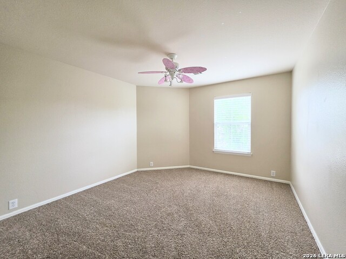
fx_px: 130
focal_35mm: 13
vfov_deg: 89.9
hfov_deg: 106.2
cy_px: 130
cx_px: 173
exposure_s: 1/120
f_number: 1.9
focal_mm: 2.2
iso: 250
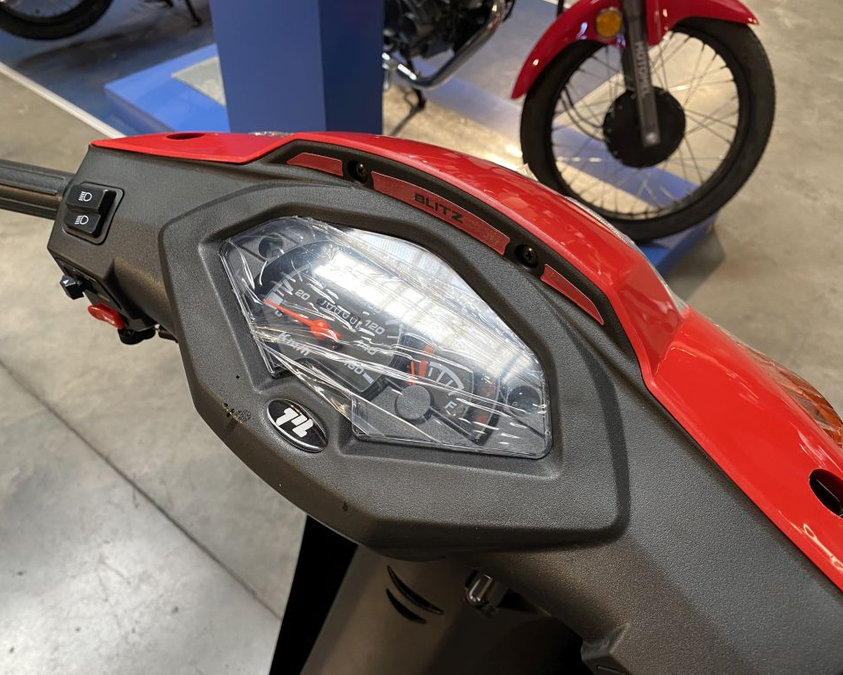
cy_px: 341
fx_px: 699
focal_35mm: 28
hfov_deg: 62.2
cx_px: 419
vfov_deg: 51.5
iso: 100
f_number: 1.8
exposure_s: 1/50
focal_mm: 4.25
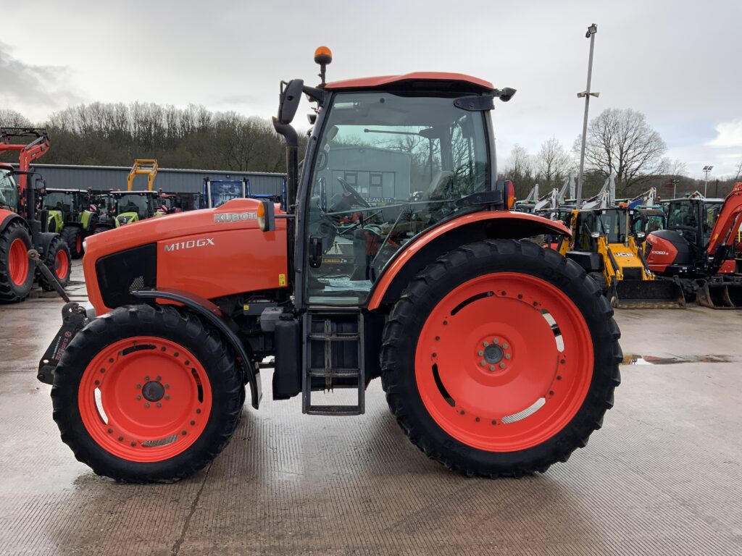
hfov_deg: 61.7
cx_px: 371
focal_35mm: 29
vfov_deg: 48.2
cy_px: 278
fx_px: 622
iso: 16
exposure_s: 1/842
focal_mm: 3
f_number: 1.8
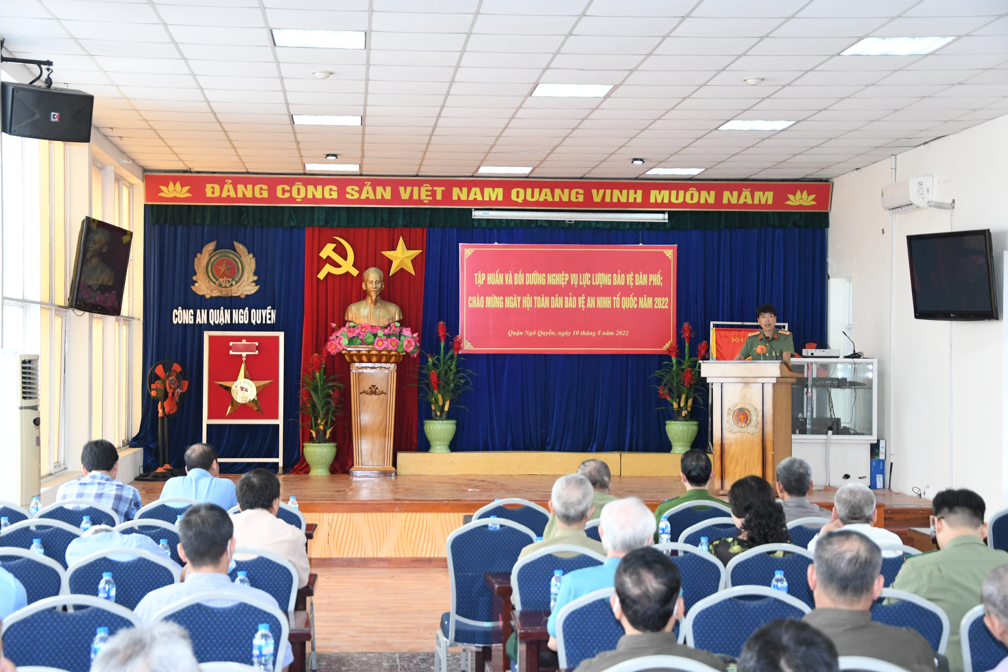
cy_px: 336
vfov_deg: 22.6
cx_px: 504
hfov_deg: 33.4
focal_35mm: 60
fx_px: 1680
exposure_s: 1/200
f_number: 5
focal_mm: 40
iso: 2500
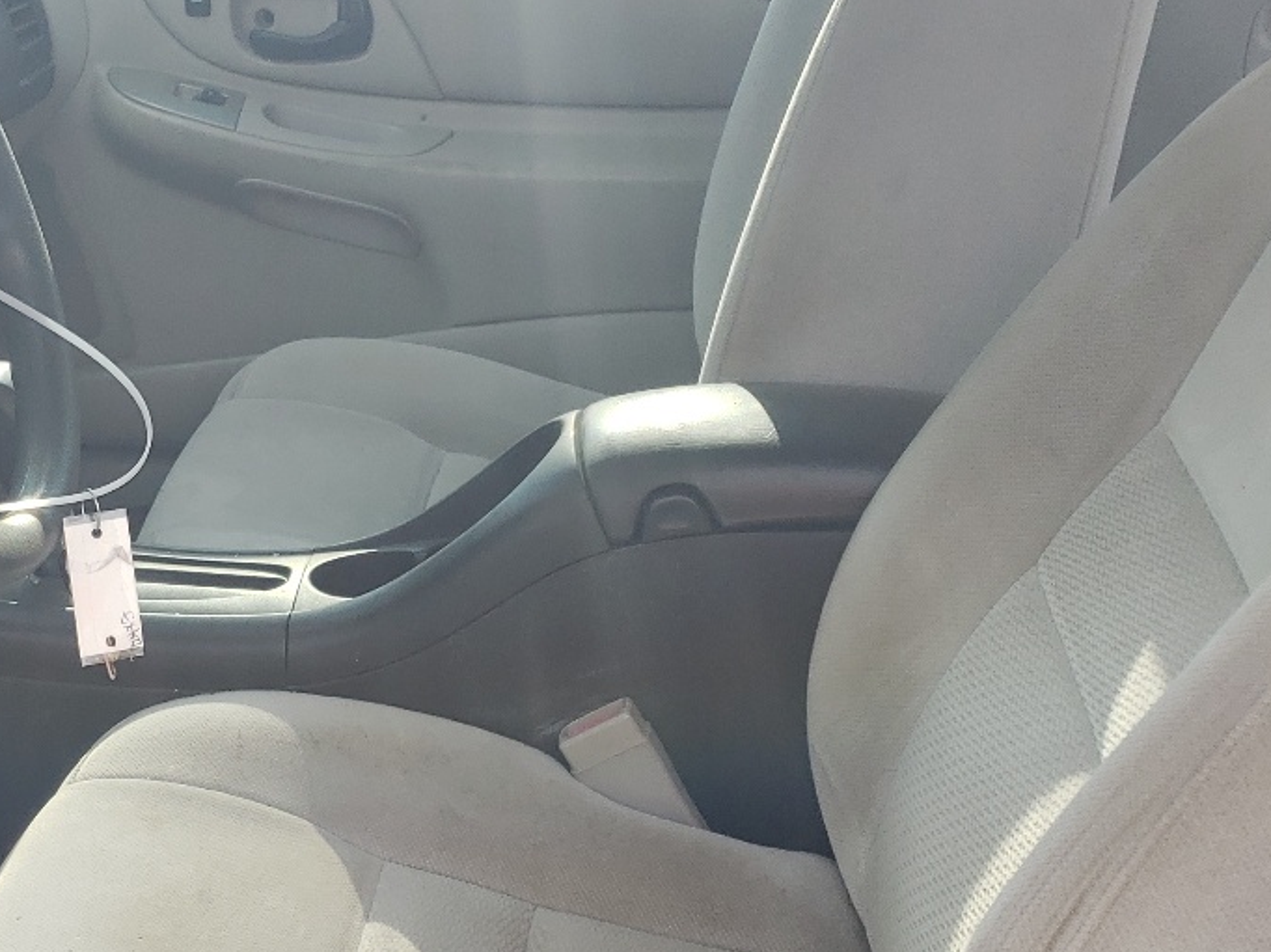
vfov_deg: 23.9
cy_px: 604
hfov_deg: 31.2
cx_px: 332
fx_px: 2239
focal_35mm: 61
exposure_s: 1/833
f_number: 1.5
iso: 50
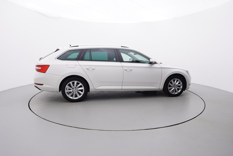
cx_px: 116
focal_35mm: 22
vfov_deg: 56.2
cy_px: 78
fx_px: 146
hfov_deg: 77.3
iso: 200
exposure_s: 1/80
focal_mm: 15
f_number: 5
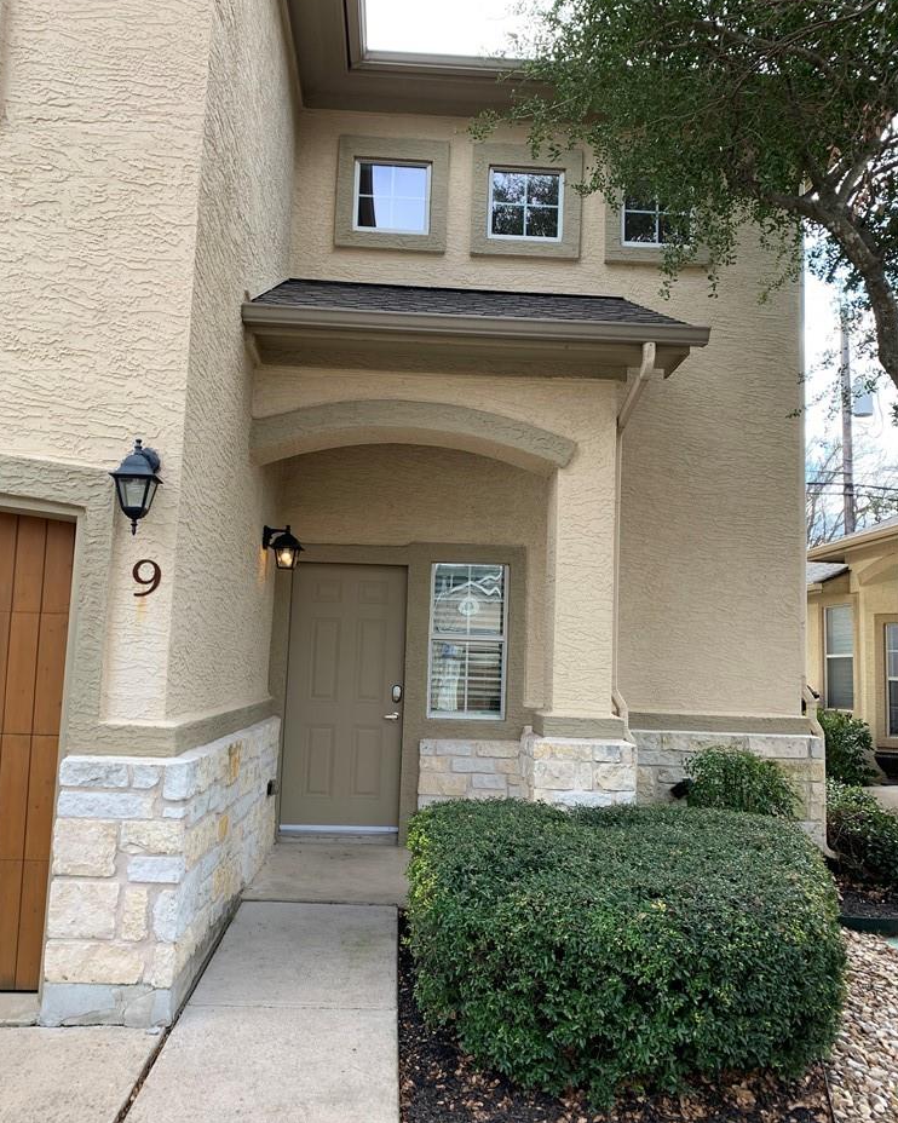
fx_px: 931
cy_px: 583
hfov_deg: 51.5
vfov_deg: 62.2
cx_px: 437
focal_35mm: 28
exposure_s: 1/300
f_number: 1.8
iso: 25
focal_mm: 4.25
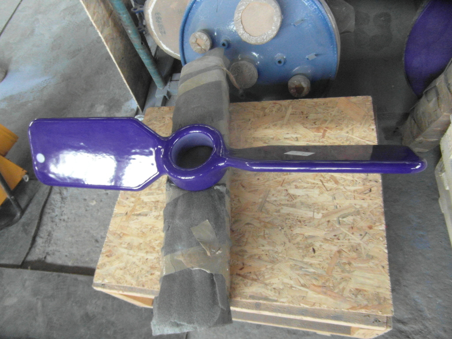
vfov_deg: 56.8
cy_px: 170
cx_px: 226
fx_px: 313
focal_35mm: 24
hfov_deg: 71.6
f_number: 3.2
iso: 480
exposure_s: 1/30
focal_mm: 4
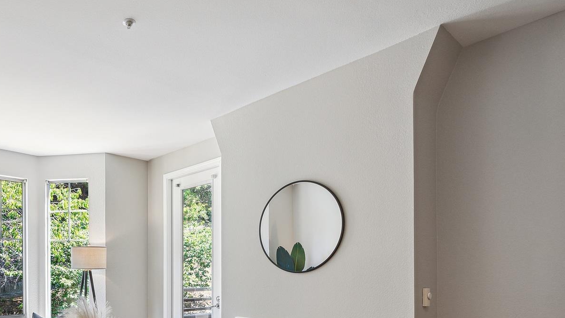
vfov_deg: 40.3
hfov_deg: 64.9
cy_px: 275
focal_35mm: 27
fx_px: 404
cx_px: 130
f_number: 9
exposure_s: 1/10
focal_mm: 15
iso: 160
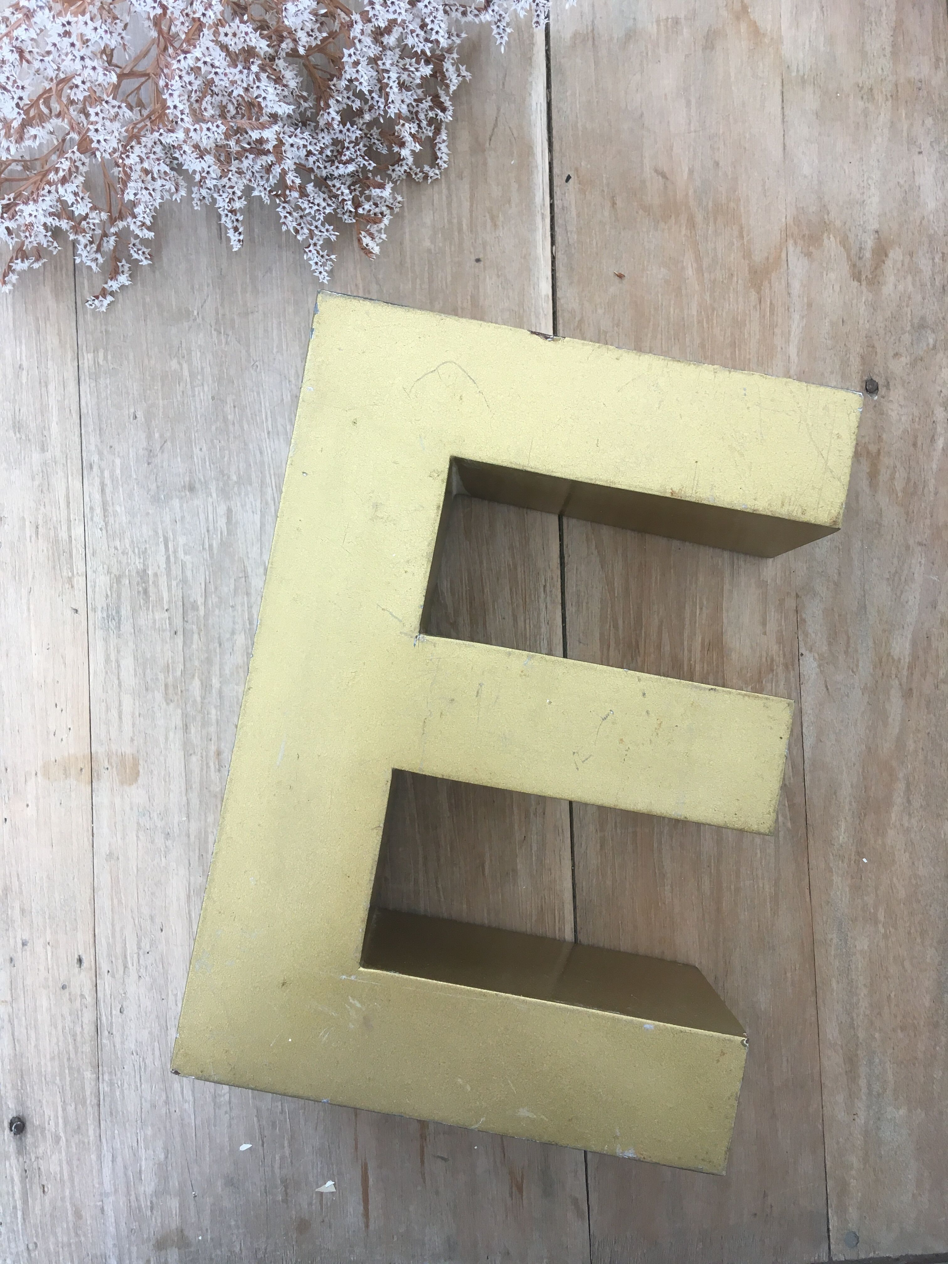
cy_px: 632
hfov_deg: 48.2
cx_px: 474
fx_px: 1059
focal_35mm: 29
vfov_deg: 61.7
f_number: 2.2
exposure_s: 1/33
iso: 25
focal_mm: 4.15
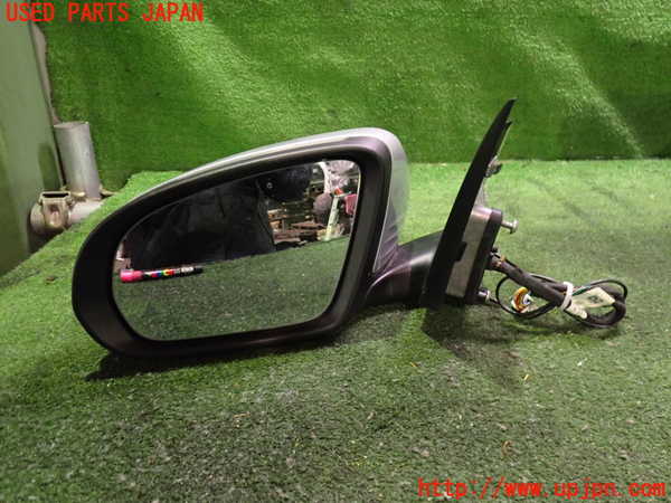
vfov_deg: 46.8
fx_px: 582
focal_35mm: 30
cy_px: 252
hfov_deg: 60.0
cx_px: 336
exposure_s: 1/15
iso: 800
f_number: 2.3
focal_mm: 5.4
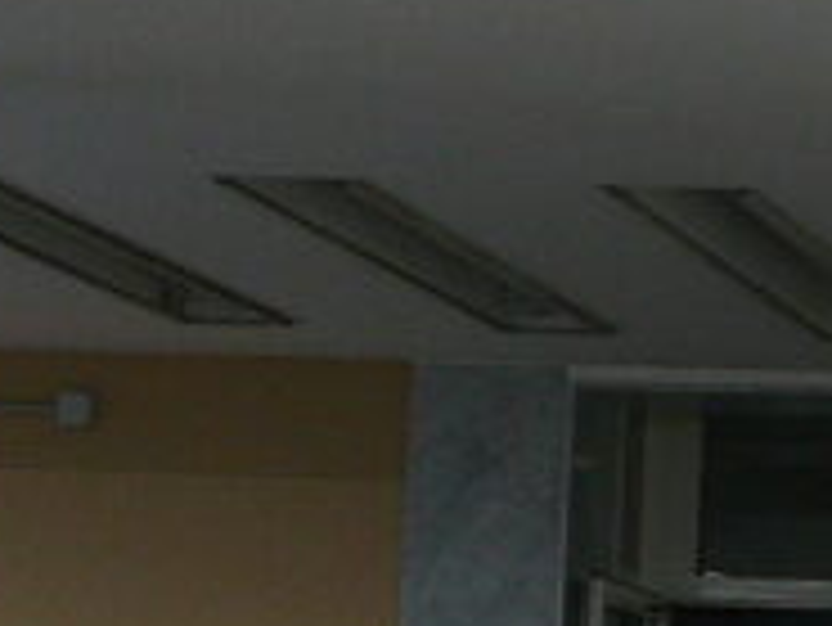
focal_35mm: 194
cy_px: 509
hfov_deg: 9.7
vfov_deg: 7.7
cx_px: 1516
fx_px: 4666
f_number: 2.8
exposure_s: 1/640
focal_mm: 5.2
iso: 80
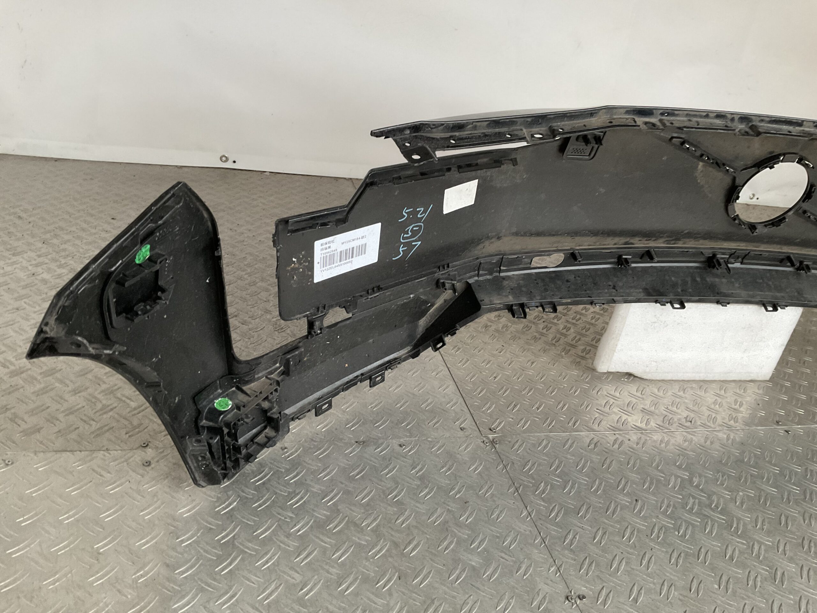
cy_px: 306
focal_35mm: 29
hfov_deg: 61.7
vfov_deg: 48.2
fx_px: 684
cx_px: 408
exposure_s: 1/50
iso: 200
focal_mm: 3
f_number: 1.8
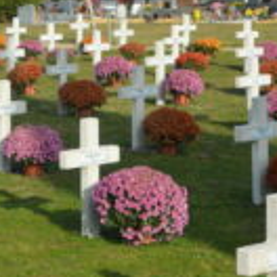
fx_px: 1340
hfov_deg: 11.6
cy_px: 57
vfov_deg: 11.8
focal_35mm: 148
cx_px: -50
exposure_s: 1/250
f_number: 8
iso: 100
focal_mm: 40
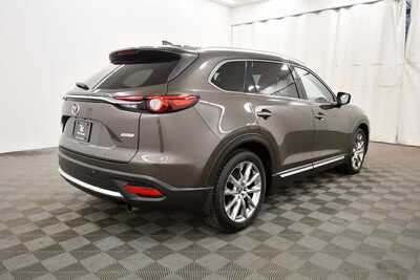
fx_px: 315
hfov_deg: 67.4
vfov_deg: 48.0
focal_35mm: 27
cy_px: 140
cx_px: 210
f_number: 5.3
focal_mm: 18
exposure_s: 1/125
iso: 1250
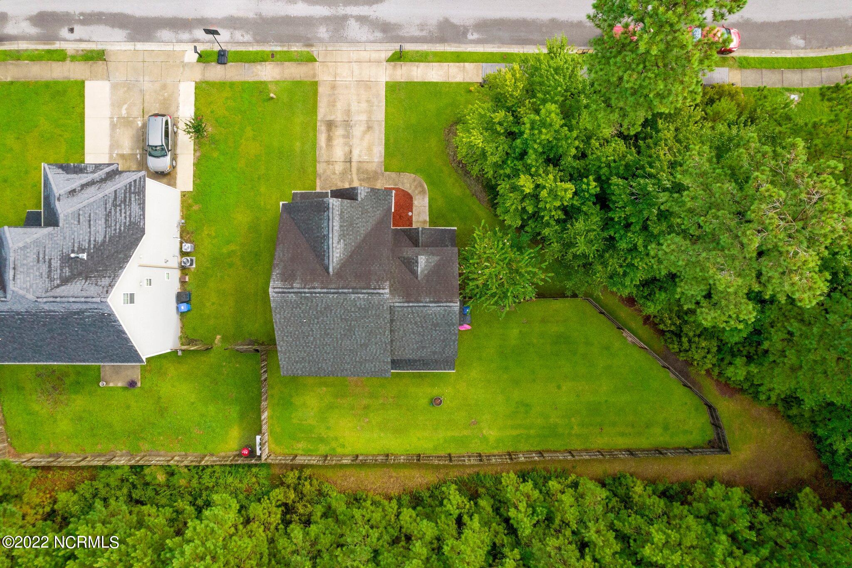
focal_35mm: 22
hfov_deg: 78.6
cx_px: 426
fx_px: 520
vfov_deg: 57.2
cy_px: 284
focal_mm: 8.38
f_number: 2.8
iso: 400
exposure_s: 1/240
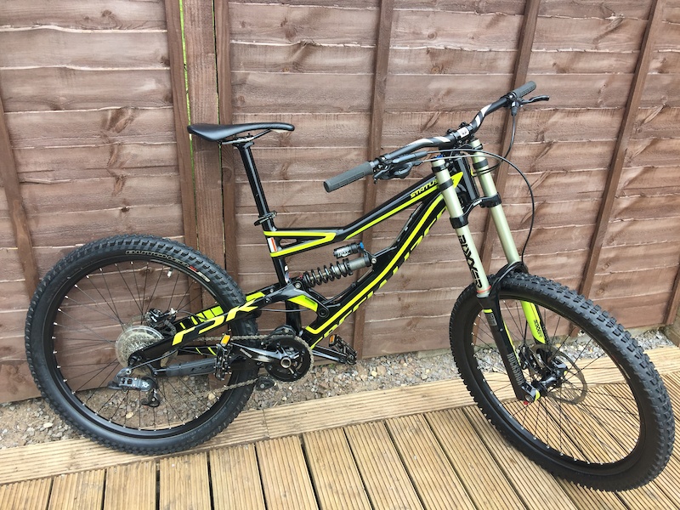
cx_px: 340
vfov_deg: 48.2
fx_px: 570
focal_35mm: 29
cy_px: 255
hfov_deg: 61.7
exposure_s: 1/350
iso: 32
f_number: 2.2
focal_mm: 4.15
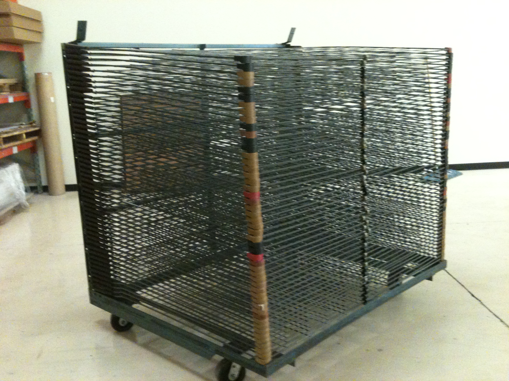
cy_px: 190
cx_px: 254
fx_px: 515
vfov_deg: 40.7
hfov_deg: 52.6
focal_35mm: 35
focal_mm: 3.85
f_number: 2.8
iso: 500
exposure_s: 1/15
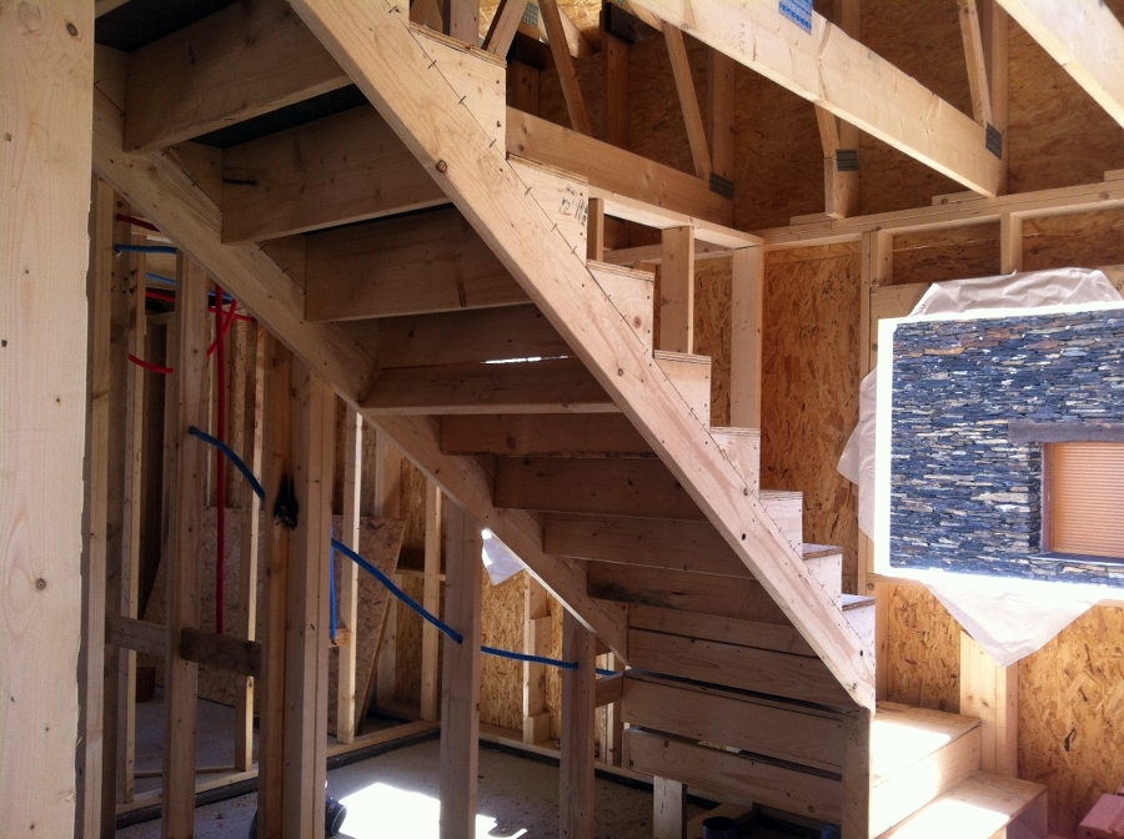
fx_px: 1135
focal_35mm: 35
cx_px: 562
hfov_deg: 52.7
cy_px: 420
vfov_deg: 40.6
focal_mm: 3.85
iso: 80
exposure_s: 1/126
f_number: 2.8
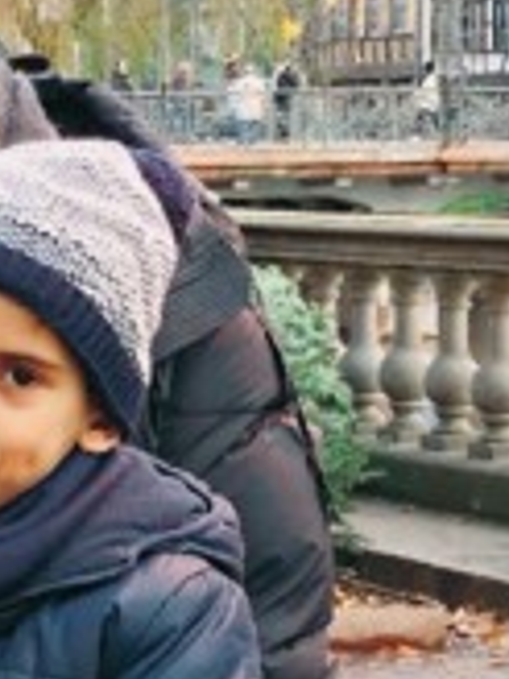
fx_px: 3215
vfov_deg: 12.0
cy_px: 493
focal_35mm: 164
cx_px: -149
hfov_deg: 8.9
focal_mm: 4
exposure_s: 1/149
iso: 20
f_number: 1.8
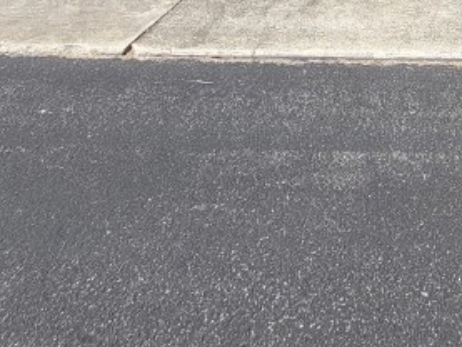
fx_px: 641
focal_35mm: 48
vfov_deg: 20.6
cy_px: -287
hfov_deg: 36.8
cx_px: 427
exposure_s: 1/924
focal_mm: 1.74
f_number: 2.2
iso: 40
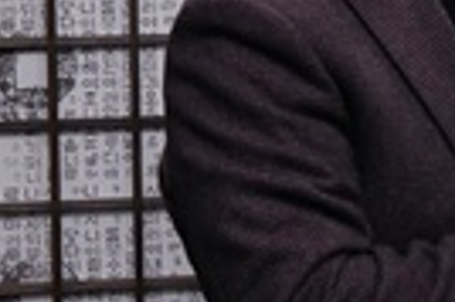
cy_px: -48
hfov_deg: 10.1
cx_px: 720
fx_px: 2487
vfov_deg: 6.9
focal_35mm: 197
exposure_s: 1/50
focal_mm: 29
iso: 400
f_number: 4
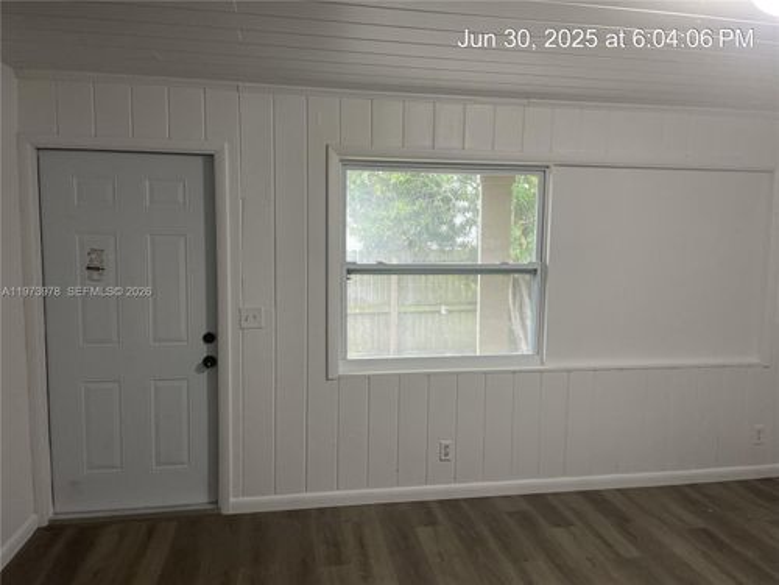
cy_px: 292
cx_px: 390
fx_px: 585
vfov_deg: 53.1
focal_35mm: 26
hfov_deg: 67.3
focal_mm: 4.2
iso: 200
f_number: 1.6
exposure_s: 1/60
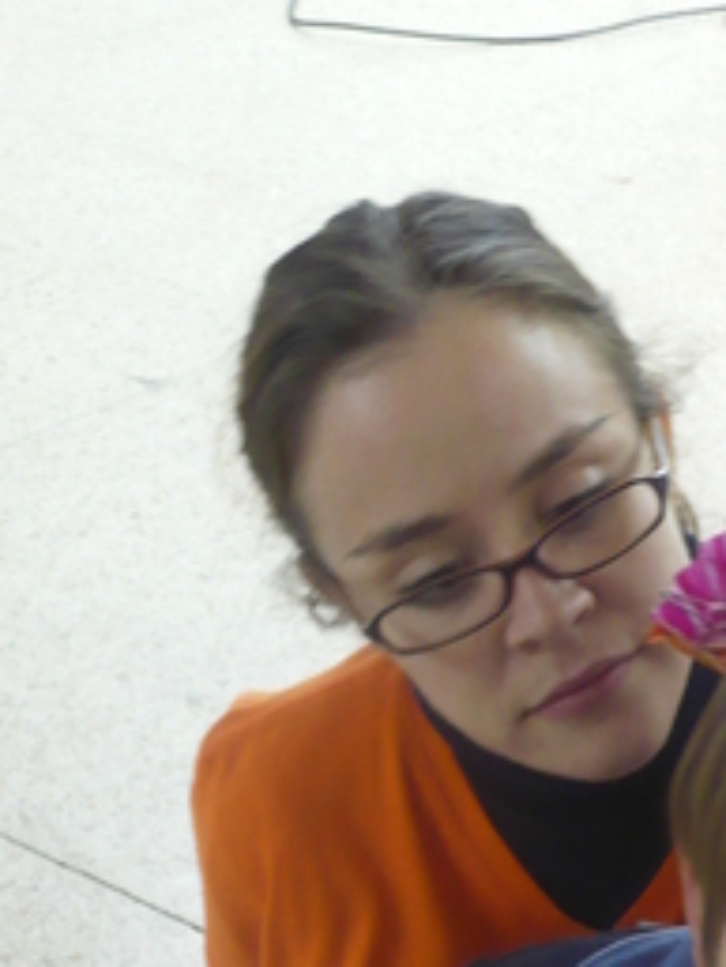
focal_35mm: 105
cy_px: 862
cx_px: 835
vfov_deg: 18.4
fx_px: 2934
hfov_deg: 13.8
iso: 200
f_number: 3.2
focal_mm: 7.5
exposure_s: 1/4
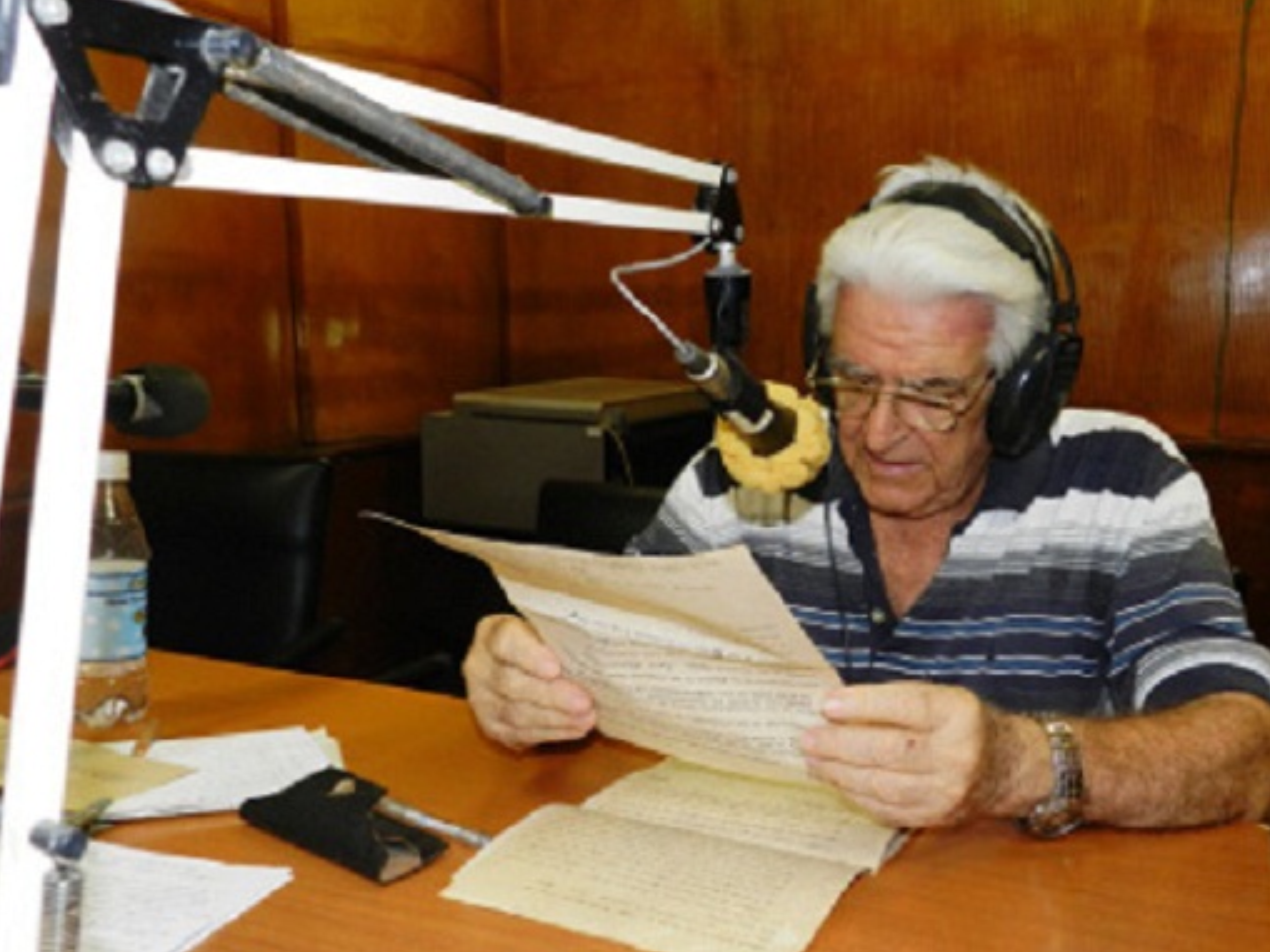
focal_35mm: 32
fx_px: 1174
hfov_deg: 56.6
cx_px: 720
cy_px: 496
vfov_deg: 44.2
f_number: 3.6
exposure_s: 1/30
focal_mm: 5
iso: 200
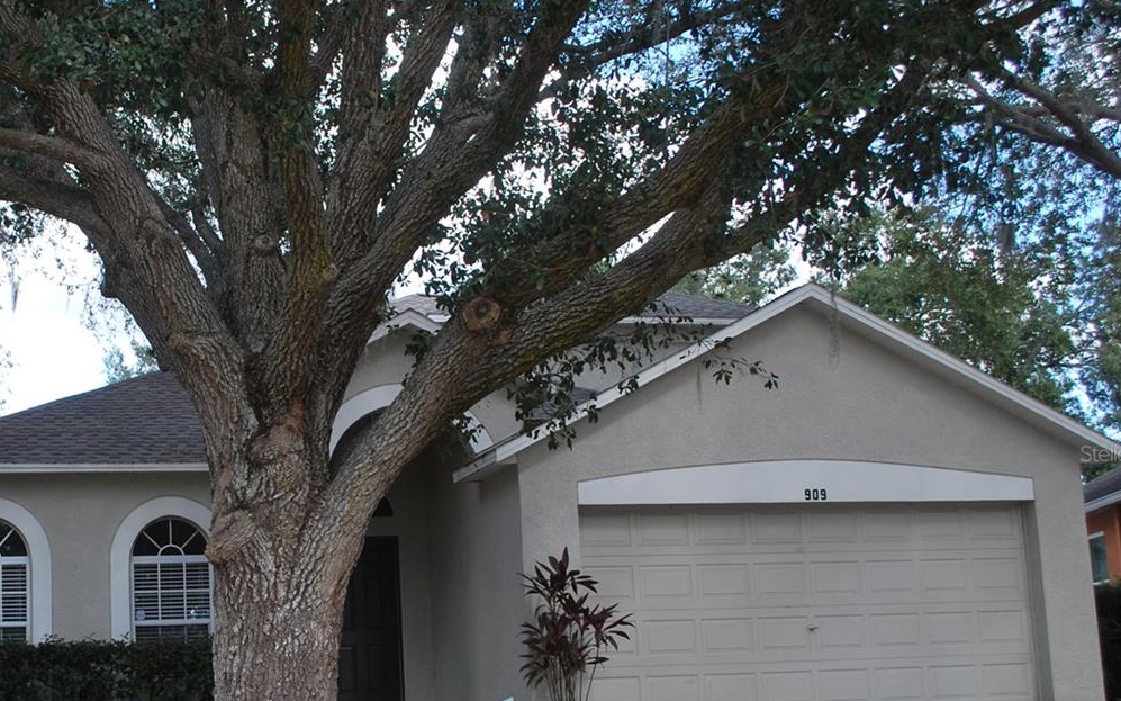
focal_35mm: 54
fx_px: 1650
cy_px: 453
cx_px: 281
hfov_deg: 36.7
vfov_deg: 23.9
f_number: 5.6
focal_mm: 22
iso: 100
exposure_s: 1/125
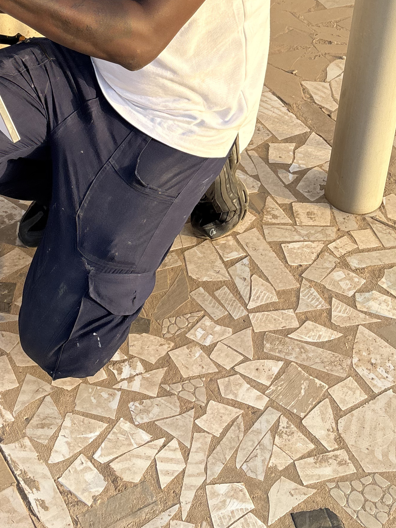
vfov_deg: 30.5
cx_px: 100
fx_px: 900
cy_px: 8
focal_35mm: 59
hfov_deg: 24.6
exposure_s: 1/629
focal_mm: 5.96
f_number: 1.6
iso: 50
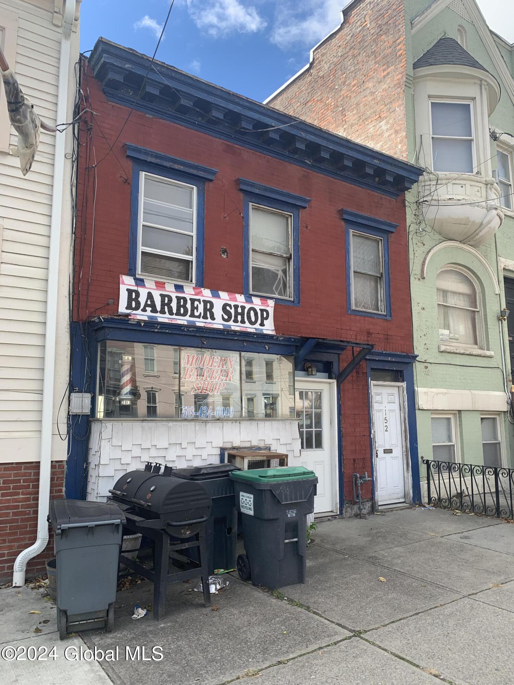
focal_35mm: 26
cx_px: 257
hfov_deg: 53.1
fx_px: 515
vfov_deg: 67.3
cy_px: 342
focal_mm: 4.25
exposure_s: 1/796
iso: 25
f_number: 1.8
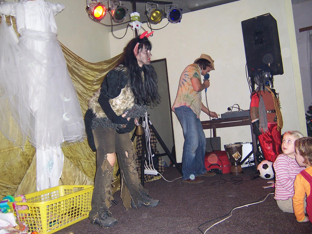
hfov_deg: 54.0
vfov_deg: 41.8
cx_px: 156
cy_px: 117
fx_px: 306
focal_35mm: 34
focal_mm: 5.5
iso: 140
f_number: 2.8
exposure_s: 1/60
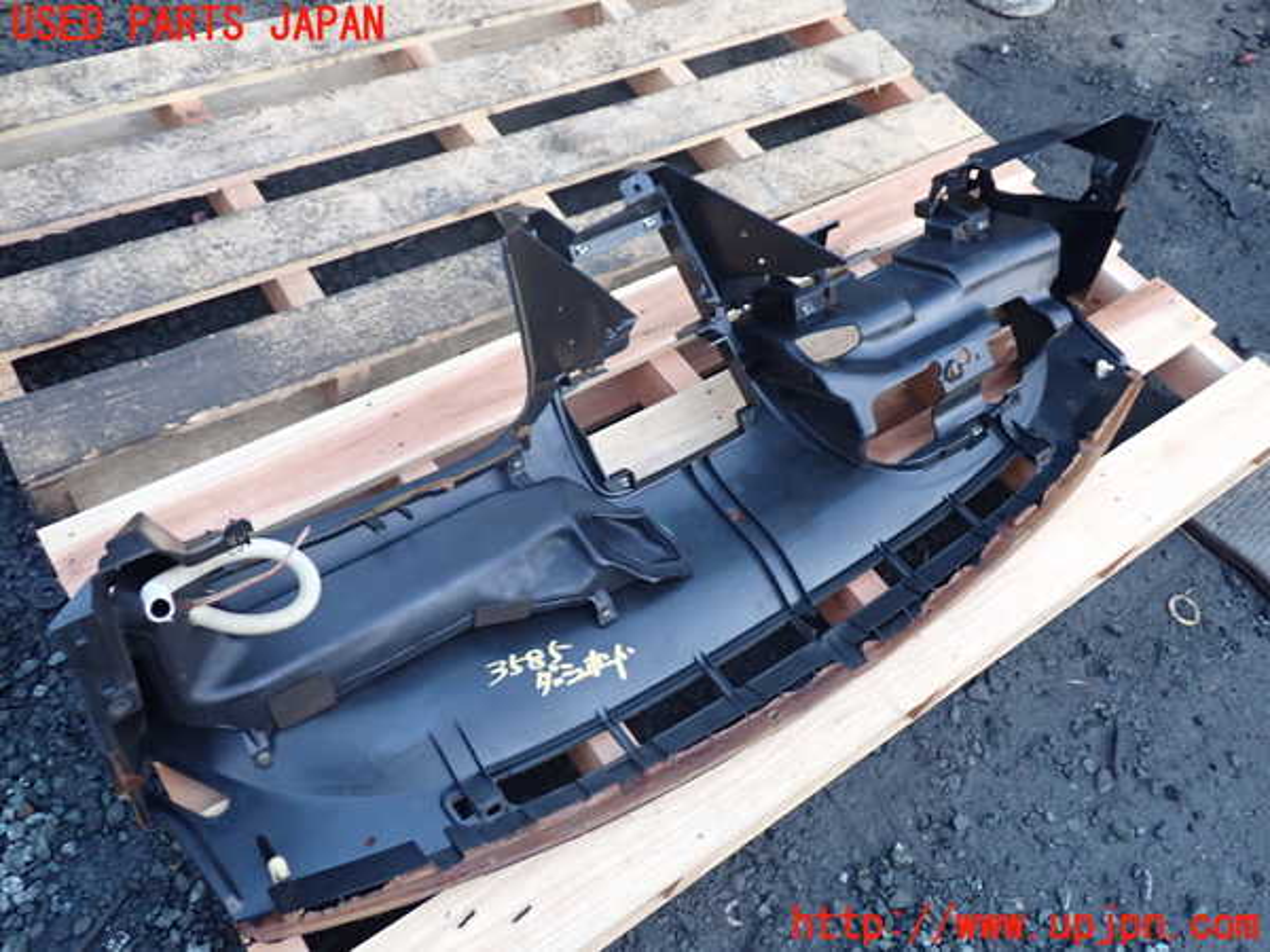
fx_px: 1101
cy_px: 476
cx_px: 635
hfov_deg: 60.0
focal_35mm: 30
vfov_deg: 46.8
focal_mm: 5.4
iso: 200
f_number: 2.3
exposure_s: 1/30
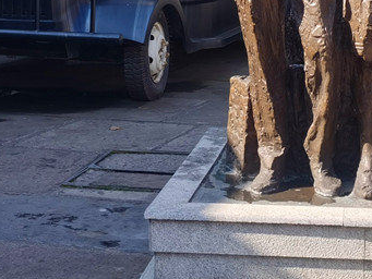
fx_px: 1226
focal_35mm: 114
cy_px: -124
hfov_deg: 17.2
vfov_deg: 12.4
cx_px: 217
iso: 50
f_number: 1.6
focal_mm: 5.56
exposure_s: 1/1658
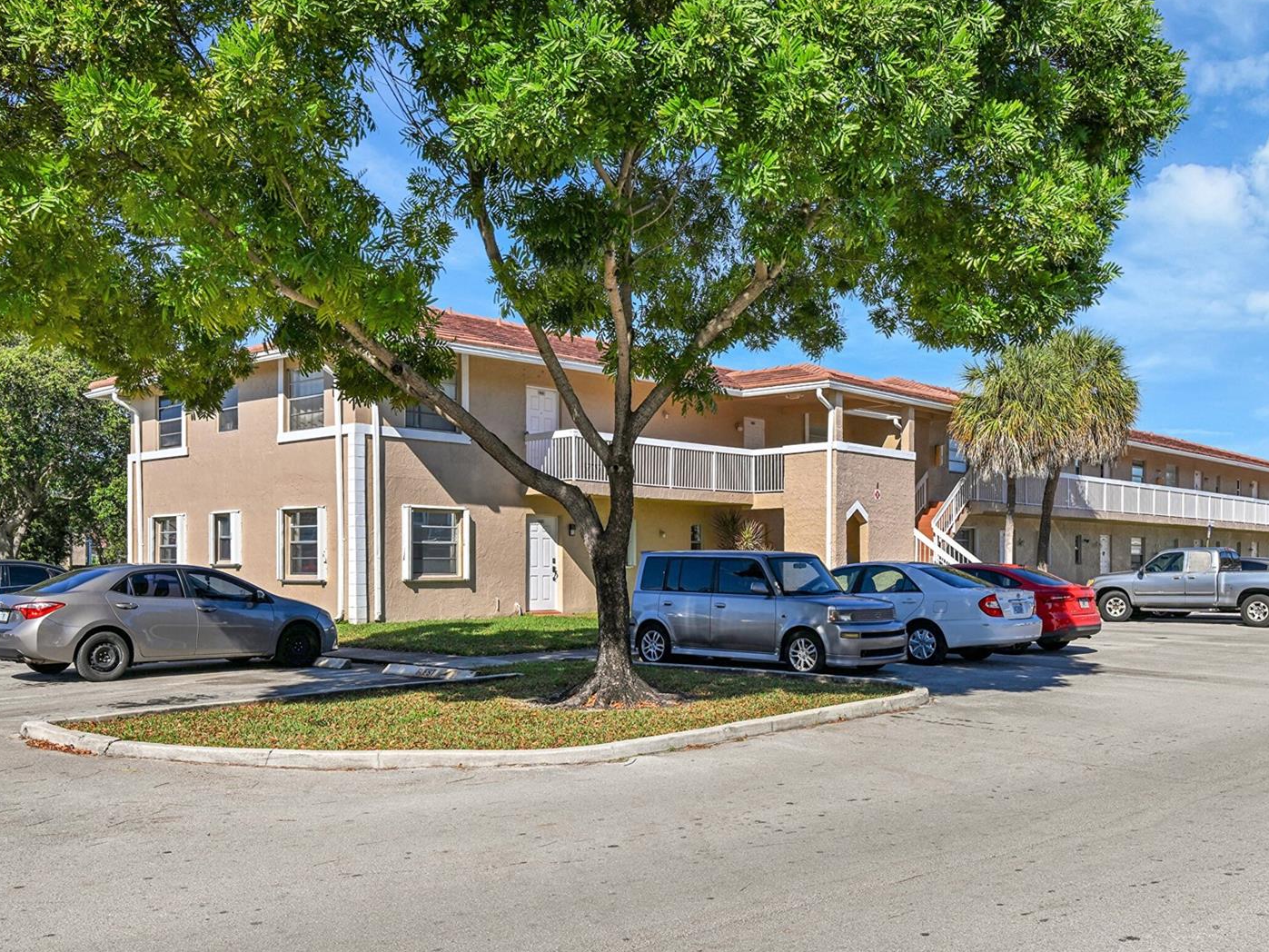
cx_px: 660
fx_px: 1137
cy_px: 585
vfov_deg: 45.1
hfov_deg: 58.3
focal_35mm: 31
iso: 80
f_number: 10
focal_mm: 22
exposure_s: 1/125
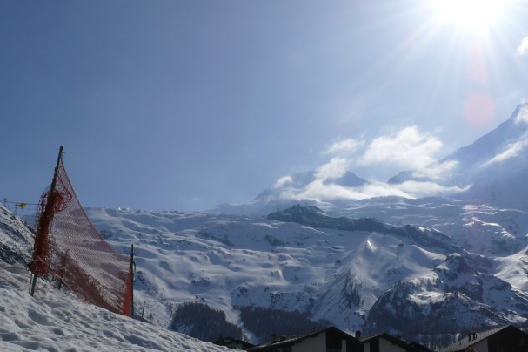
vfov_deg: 27.9
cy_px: 225
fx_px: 704
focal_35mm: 48
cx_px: 241
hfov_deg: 41.1
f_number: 10
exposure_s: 1/1000
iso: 100
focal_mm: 7.4
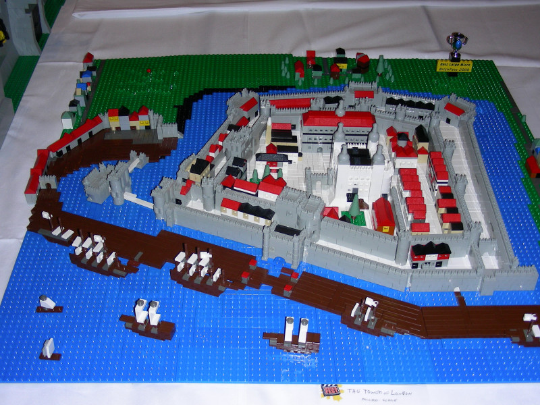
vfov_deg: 30.3
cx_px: 270
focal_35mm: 48
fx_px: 749
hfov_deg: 39.7
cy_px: 202
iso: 50
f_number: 3.5
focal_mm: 8
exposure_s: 1/60.1
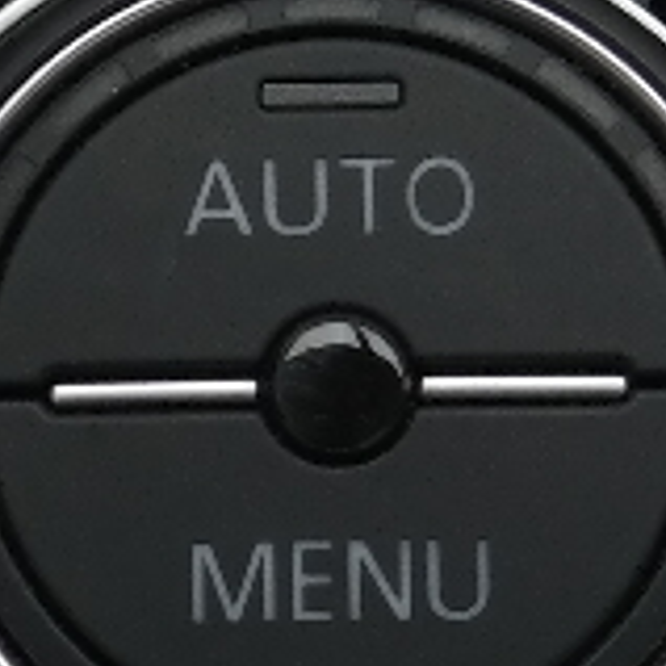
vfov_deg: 4.1
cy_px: 50
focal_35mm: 425
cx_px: 25
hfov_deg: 4.1
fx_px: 9251
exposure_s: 1/60
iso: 200
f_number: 4.5
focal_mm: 30
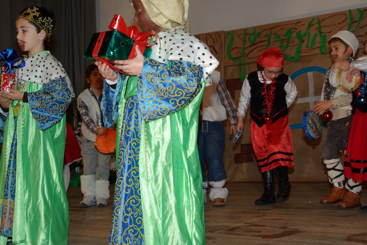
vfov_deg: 24.3
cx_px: 137
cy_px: 119
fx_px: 567
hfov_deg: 35.7
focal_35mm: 56
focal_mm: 29
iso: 400
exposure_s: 1/45
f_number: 6.7
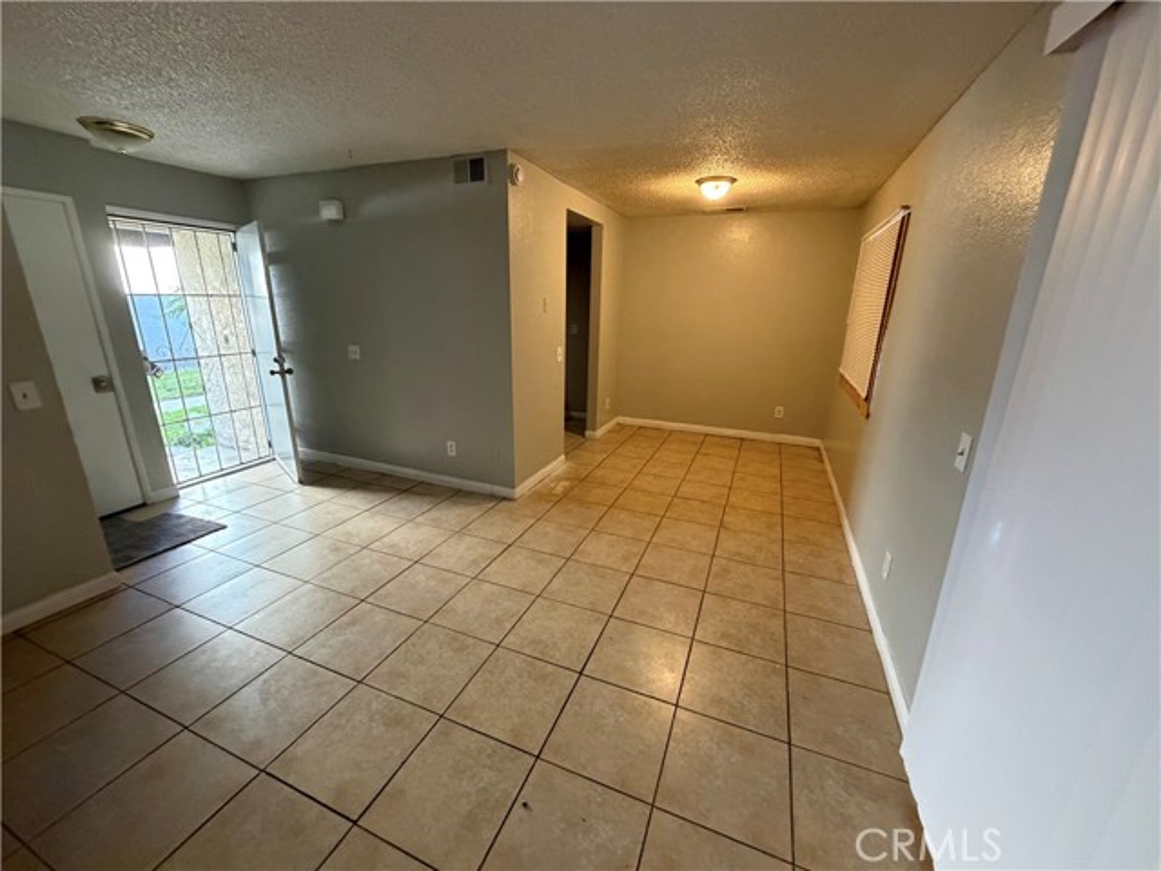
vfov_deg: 85.7
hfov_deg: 102.1
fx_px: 470
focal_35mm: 14
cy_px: 436
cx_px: 580
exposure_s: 1/60
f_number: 2.2
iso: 640
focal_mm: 2.22
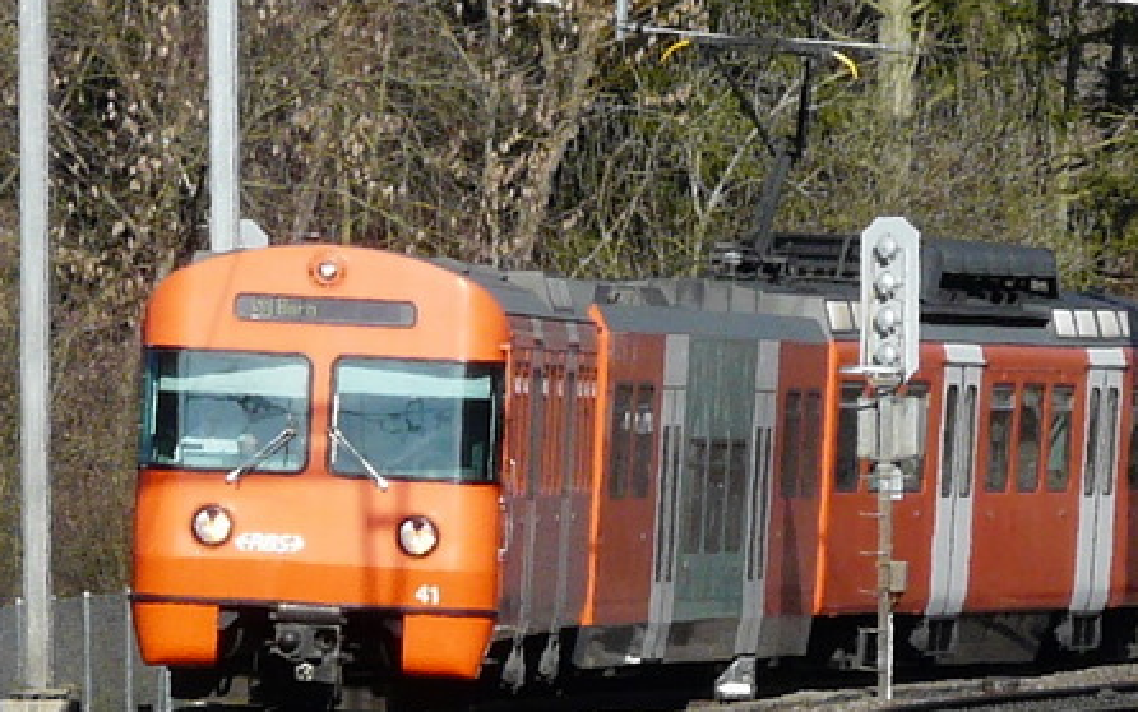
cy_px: 330
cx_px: 643
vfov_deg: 2.8
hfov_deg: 4.5
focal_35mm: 471
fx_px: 14611
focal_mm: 32.5
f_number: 5.6
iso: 100
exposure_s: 1/500
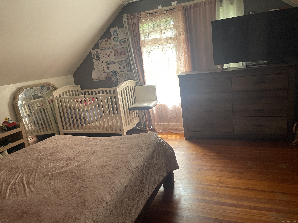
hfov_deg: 69.4
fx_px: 215
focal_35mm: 25
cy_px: 112
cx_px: 149
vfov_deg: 54.9
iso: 125
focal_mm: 5.1
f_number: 1.6
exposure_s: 1/64
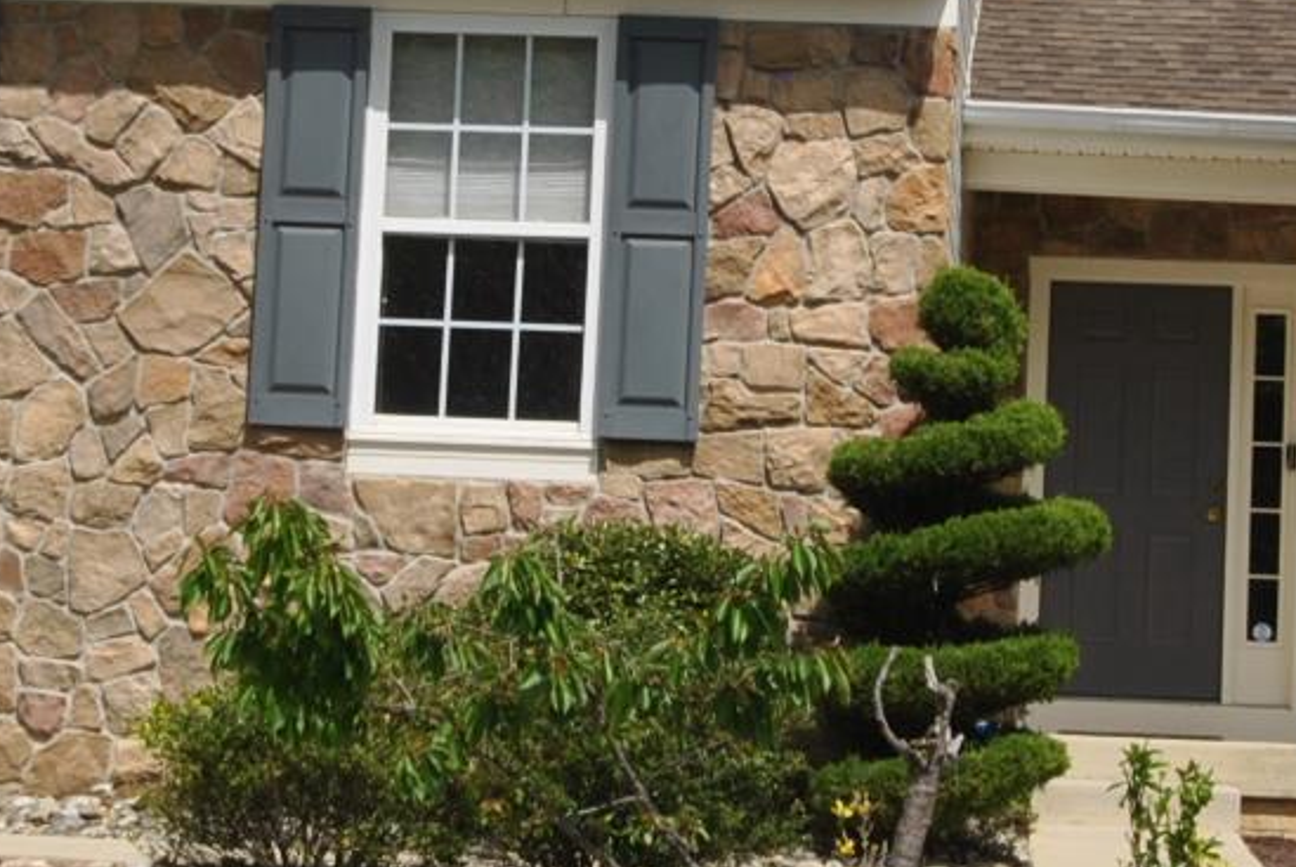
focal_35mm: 127
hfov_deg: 16.1
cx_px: 812
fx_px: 4575
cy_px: 137
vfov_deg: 10.8
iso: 100
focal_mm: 24
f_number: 11
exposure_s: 1/200
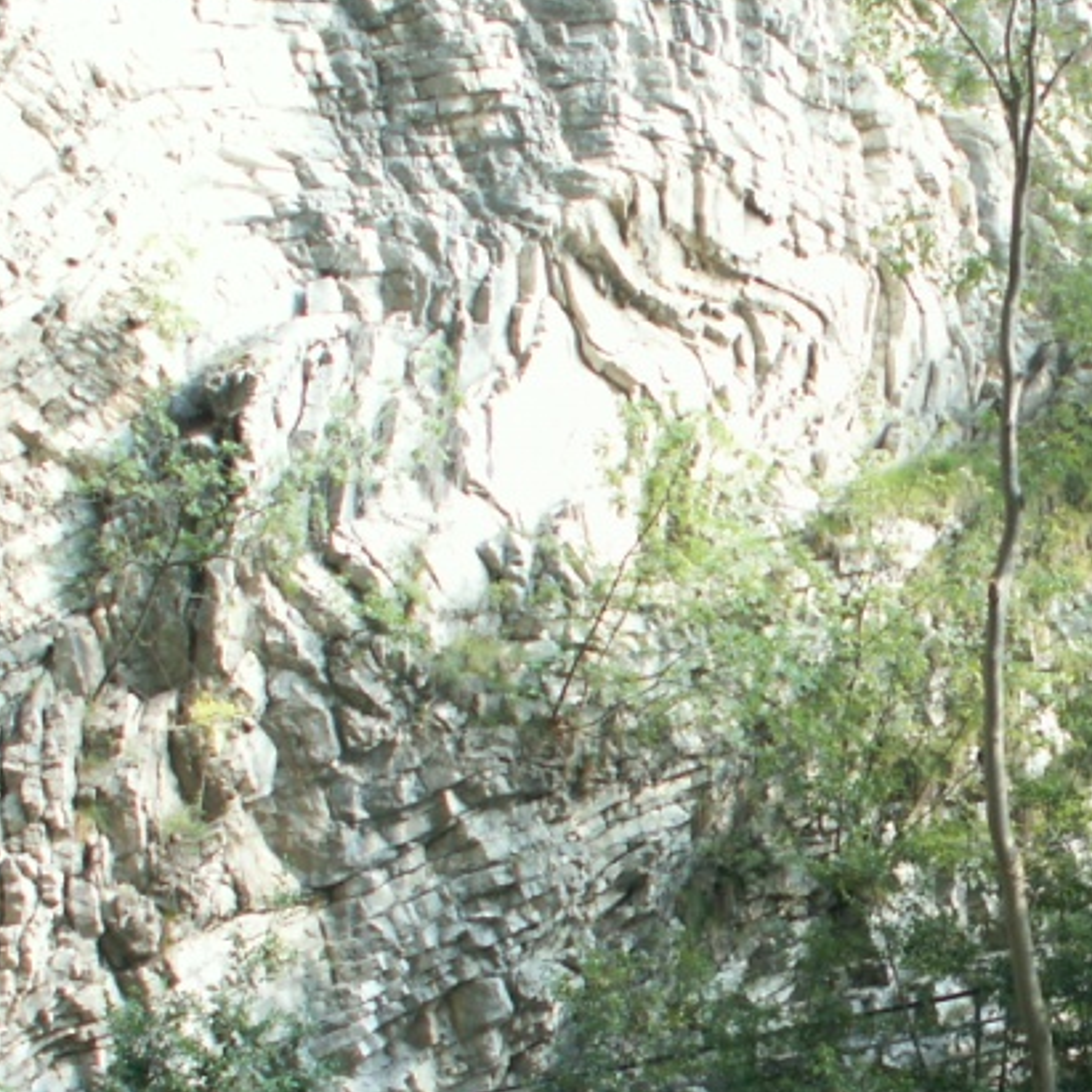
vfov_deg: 22.1
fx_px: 2748
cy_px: 895
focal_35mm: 77
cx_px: 1116
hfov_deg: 21.6
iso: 50
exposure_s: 1/40
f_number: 2.8
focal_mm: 5.86
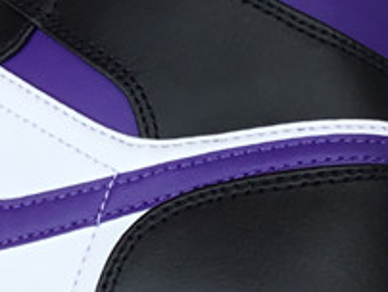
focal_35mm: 138
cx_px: 50
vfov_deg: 10.8
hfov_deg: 14.2
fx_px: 1549
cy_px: 120
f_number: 2.4
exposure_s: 1/394
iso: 25
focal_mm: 3.3
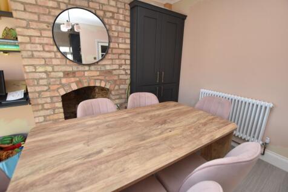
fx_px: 132
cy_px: 96
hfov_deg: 95.0
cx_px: 144
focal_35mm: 16
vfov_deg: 72.0
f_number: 3.5
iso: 100
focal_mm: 11
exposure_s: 1/50
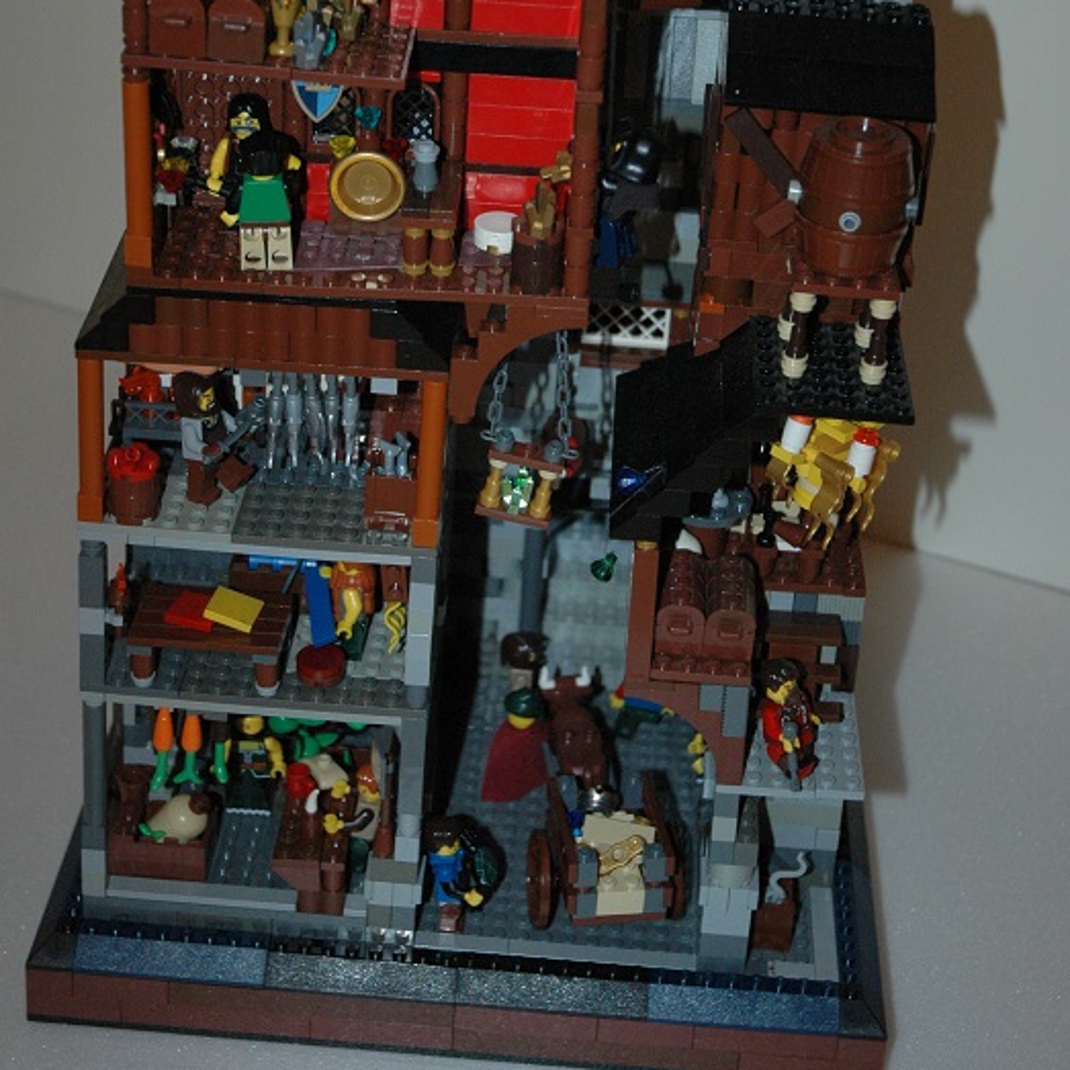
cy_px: 299
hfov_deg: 23.4
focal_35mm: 74
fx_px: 2588
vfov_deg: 23.2
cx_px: 539
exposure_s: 1/60
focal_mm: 38
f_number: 4.2
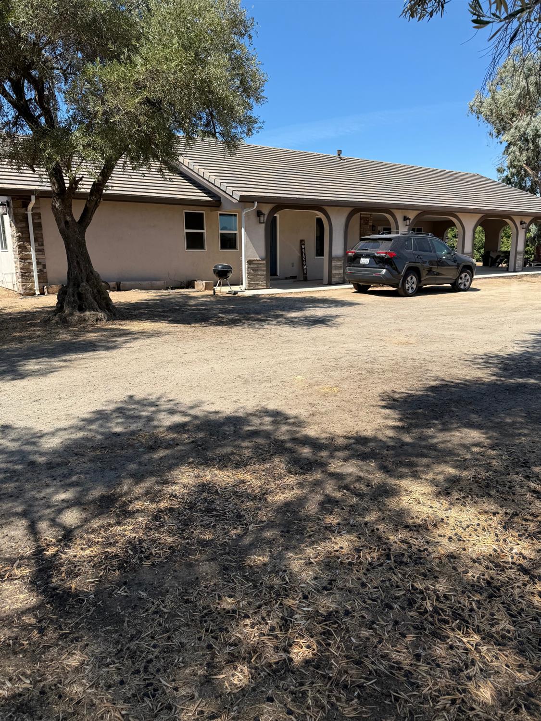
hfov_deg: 56.8
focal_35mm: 24
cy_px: 360
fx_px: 500
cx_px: 270
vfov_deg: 71.6
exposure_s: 1/3145
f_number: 1.78
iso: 80
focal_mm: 6.76
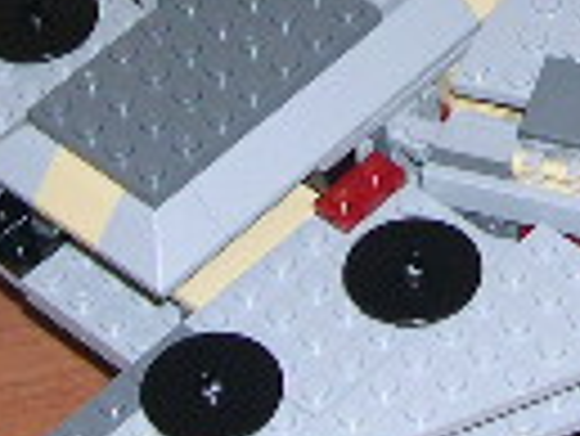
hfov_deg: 10.4
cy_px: -189
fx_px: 3170
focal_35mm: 189
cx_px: 567
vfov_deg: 7.7
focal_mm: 8
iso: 100
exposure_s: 1/60
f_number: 2.8
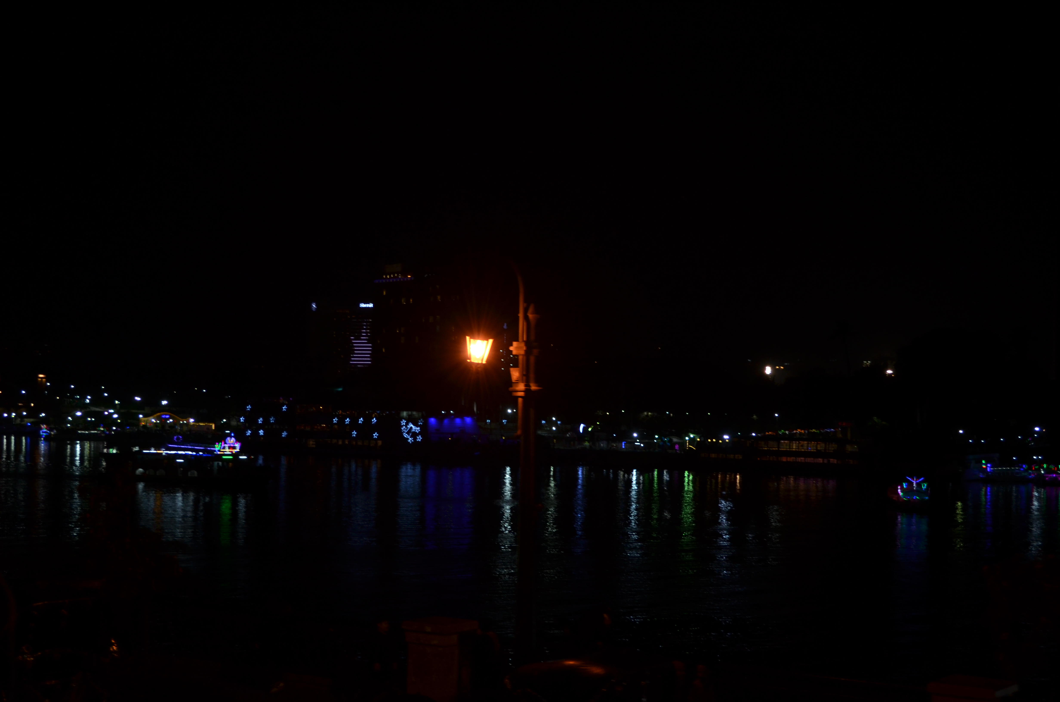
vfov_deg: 25.0
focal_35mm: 54
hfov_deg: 36.9
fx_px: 1587
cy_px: 351
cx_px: 530
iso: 400
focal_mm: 36
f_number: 5
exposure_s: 1/80
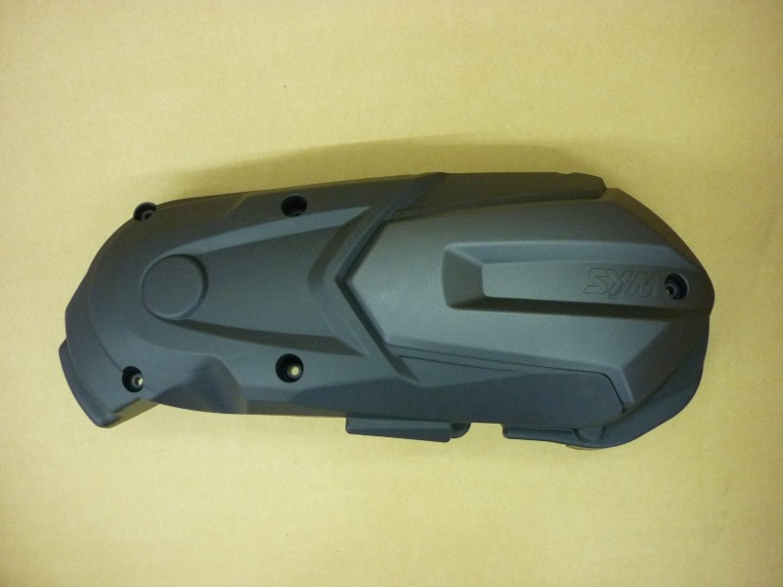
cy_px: 294
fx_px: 746
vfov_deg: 42.9
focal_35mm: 33
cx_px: 392
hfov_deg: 55.4
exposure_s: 1/13
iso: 400
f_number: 2.8
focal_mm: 5.5
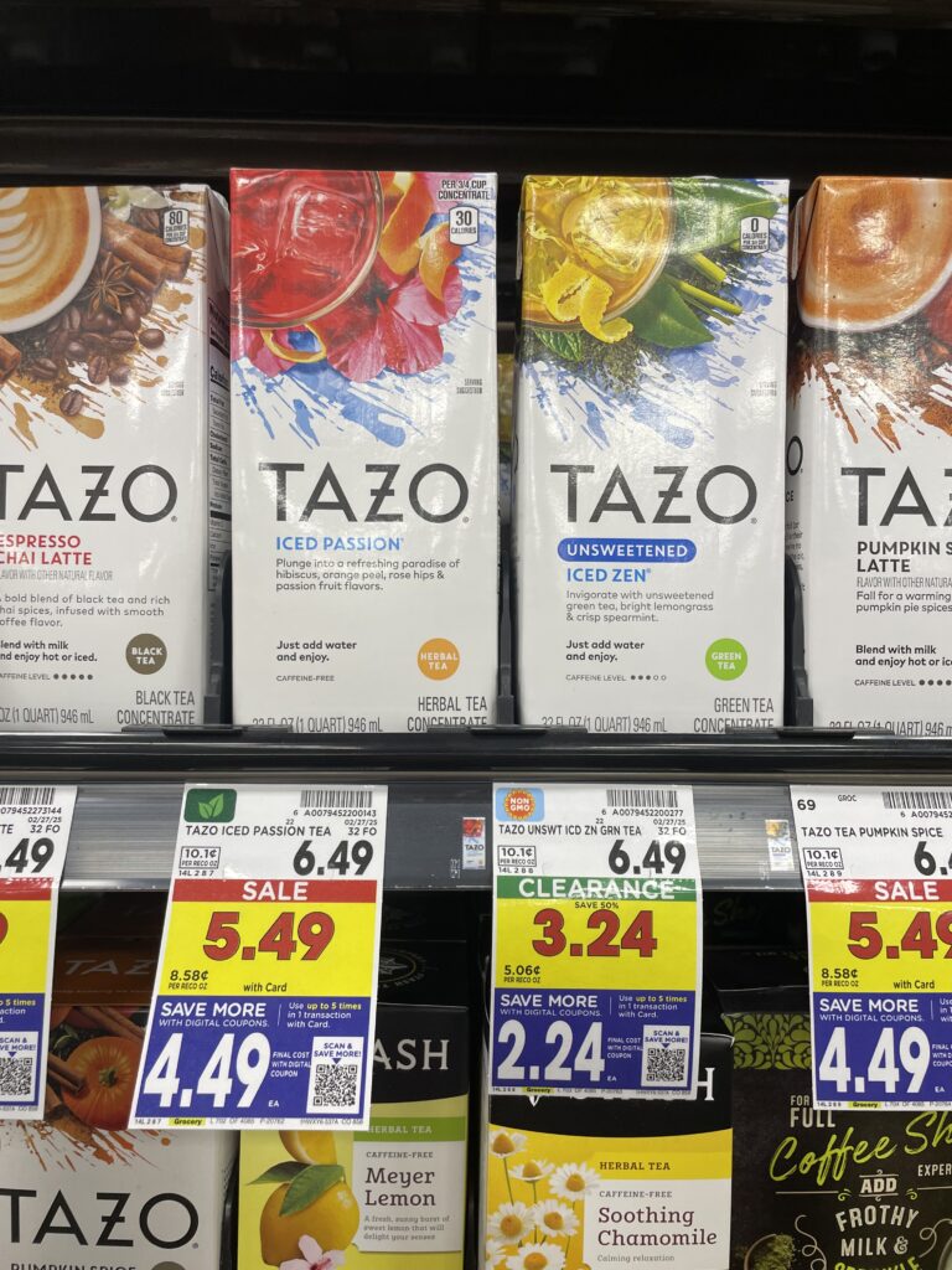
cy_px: 635
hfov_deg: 53.1
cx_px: 476
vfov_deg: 67.3
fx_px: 953
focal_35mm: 26
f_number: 1.6
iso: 80
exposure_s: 1/120
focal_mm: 4.2
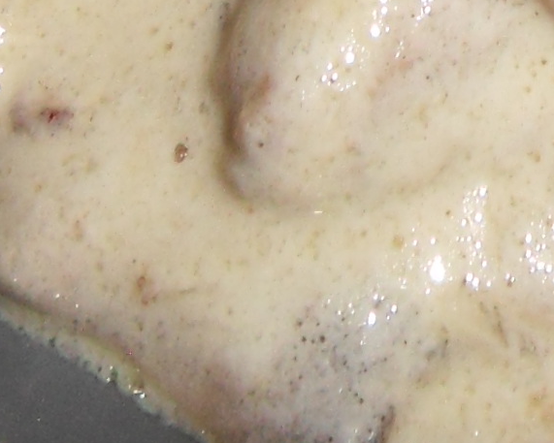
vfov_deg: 7.9
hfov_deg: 11.4
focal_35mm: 164
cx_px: 726
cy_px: -951
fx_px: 2689
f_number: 7.5
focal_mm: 4.2
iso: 100
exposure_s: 1/45
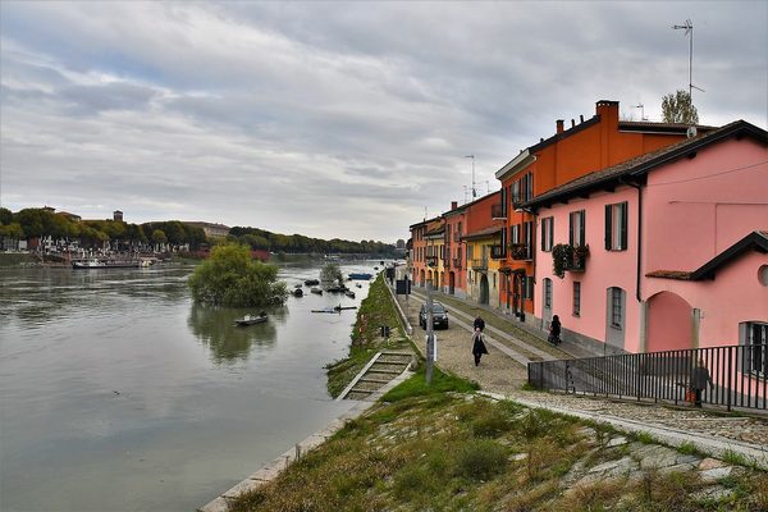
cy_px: 256
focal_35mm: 25
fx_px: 533
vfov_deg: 51.3
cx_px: 384
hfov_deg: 71.5
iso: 320
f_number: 8
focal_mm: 17
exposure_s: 1/320
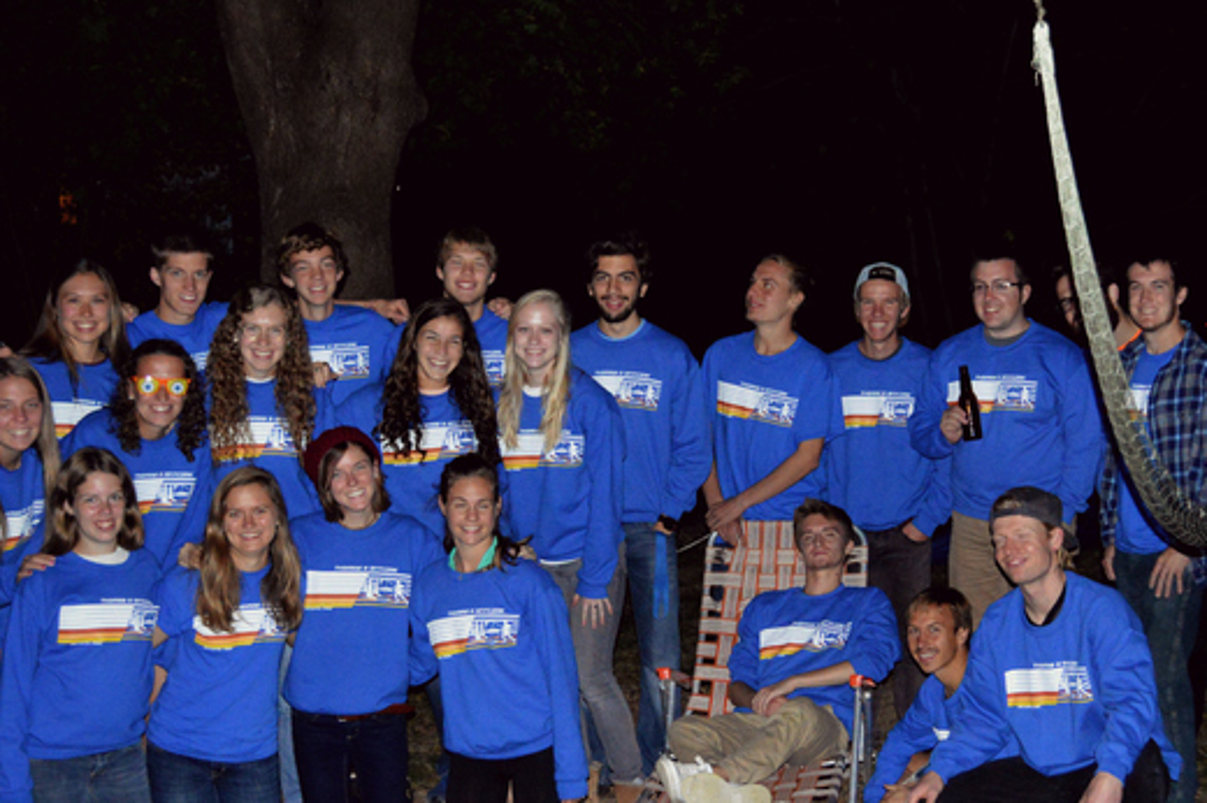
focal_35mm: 54
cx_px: 668
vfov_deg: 25.0
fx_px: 1809
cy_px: 495
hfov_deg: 36.9
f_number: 4.2
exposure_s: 1/60
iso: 3200
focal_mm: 26
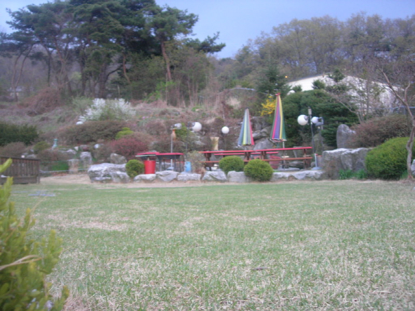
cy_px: 156
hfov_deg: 49.0
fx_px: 456
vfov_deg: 37.7
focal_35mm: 38
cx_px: 208
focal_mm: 7.8
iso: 134
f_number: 2.8
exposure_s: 1/3.7
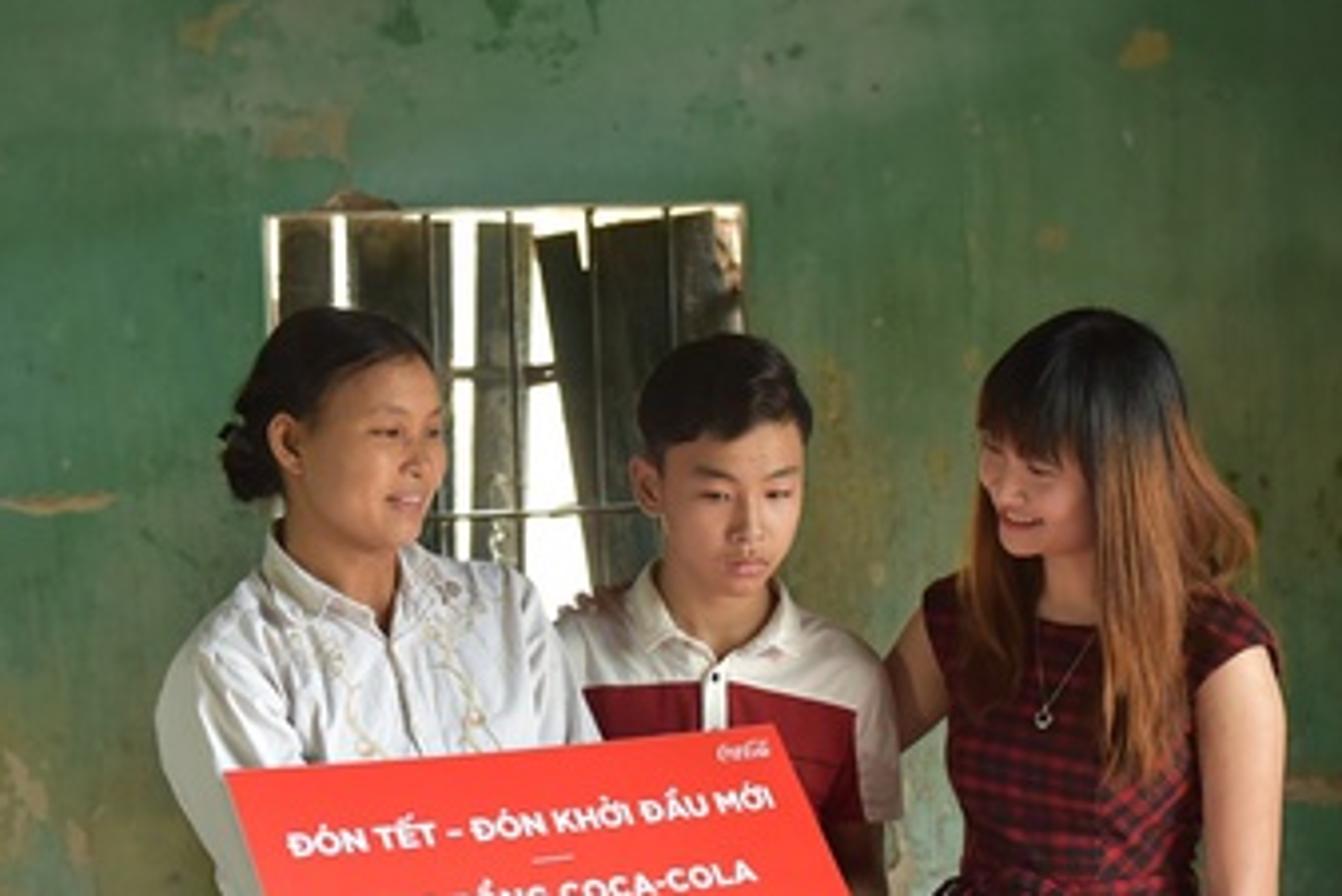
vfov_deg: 16.8
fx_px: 3021
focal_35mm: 81
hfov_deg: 25.0
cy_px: 677
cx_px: 792
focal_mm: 42
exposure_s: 1/160
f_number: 3.2
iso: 2000
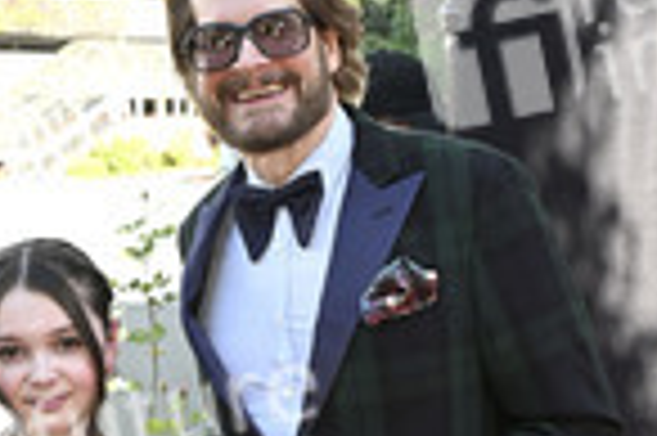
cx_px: 234
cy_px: 697
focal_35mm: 96
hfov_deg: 21.2
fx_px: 1750
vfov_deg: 13.2
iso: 640
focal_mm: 35
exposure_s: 1/320
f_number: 5.6
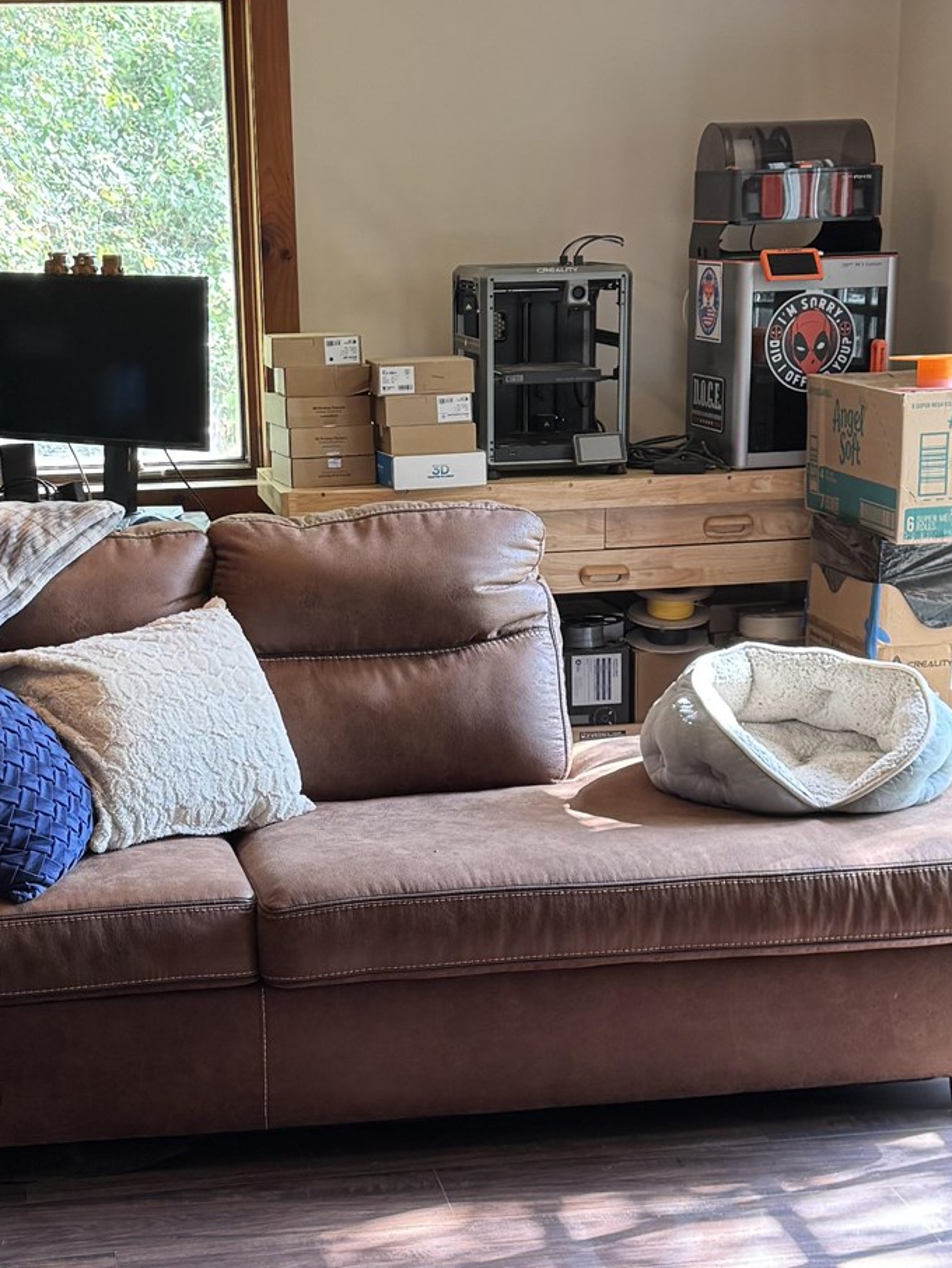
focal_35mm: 61
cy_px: 921
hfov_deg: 24.0
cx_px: 388
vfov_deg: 31.2
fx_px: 2236
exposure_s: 1/60
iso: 200
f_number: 1.78
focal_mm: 6.76
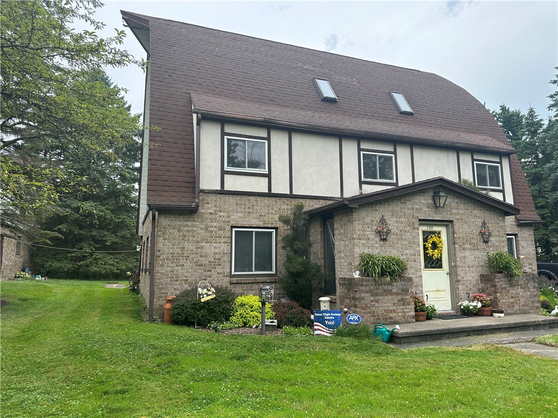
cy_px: 209
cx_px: 279
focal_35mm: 24
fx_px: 387
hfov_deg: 71.6
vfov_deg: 56.8
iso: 80
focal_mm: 6.86
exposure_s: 1/1009
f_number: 1.78
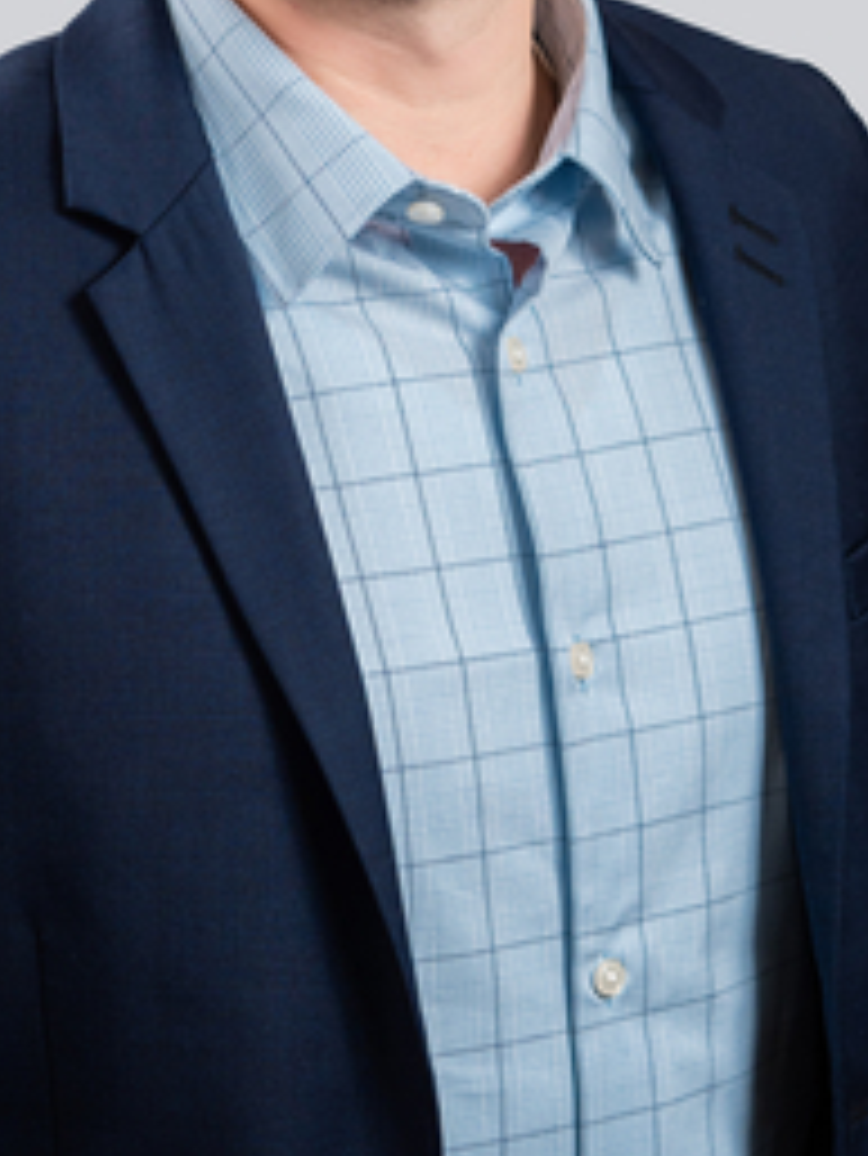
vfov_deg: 11.7
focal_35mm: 168
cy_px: 103
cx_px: 238
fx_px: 5612
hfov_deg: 8.8
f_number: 4
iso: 200
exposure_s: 1/250
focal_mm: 45
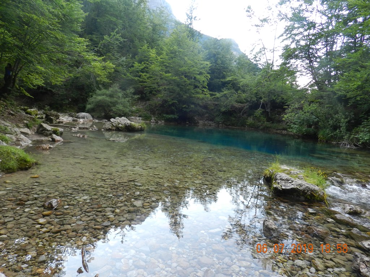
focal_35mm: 23
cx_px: 185
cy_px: 138
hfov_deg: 73.9
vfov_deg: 58.9
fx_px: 246
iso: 160
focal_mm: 4
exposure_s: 1/100
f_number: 3.4
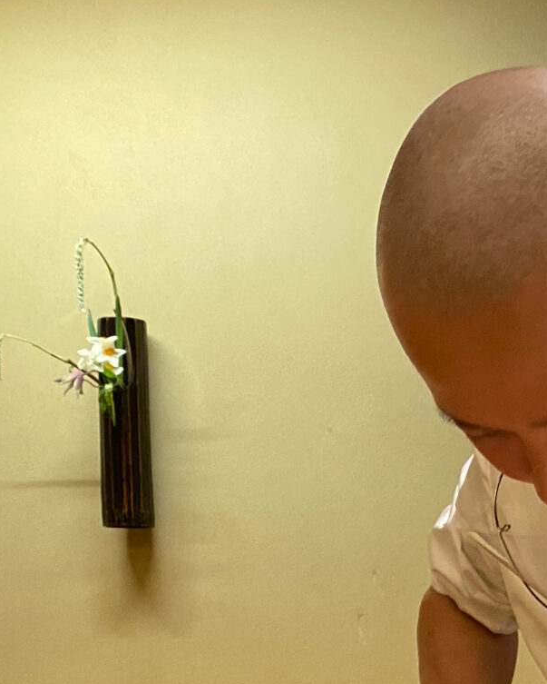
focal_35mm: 69
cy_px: 650
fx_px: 1395
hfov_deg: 20.4
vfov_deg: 26.3
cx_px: 694
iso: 320
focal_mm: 4.25
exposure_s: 1/60
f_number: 1.8
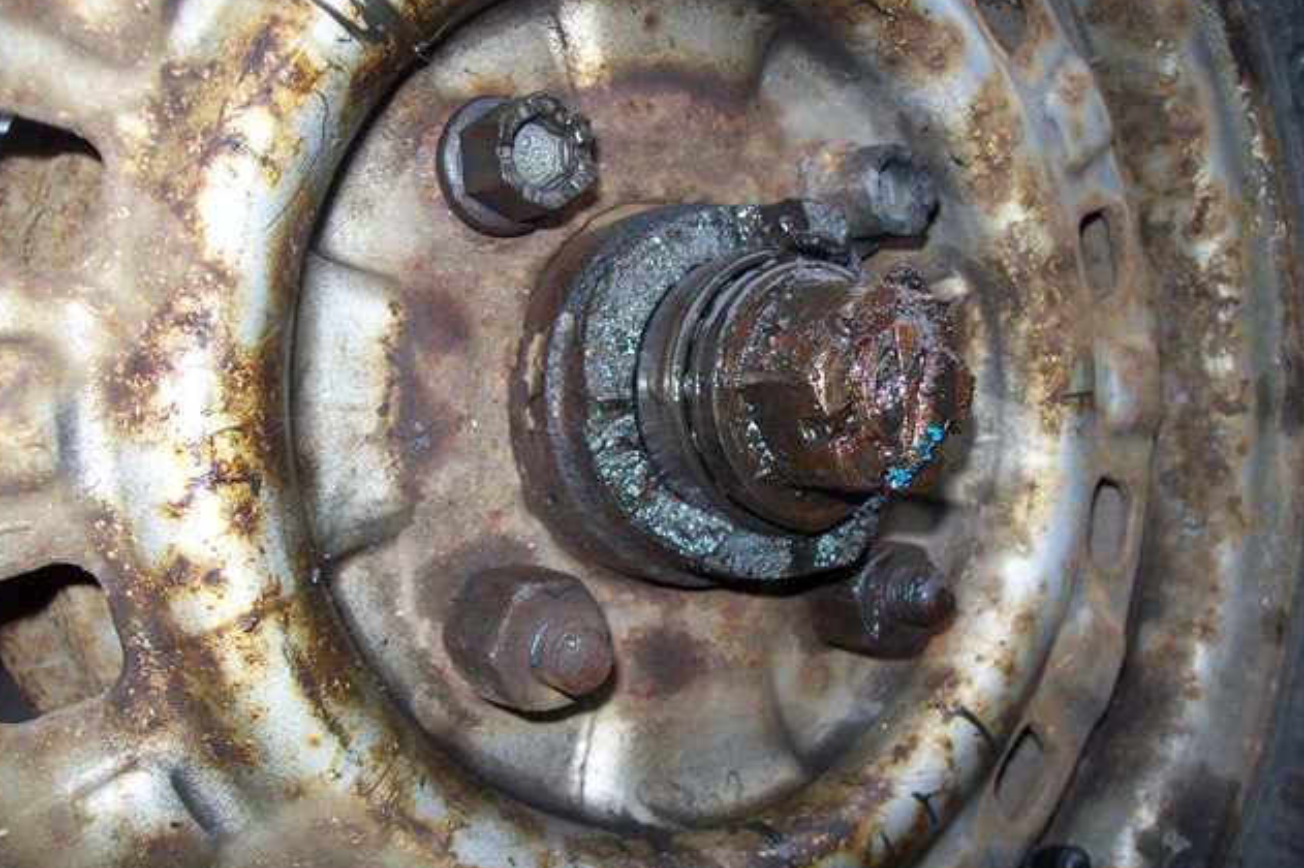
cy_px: 436
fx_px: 1376
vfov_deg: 35.0
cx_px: 647
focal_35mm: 38
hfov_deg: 50.7
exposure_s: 1/64
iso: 80
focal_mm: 6
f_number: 2.7
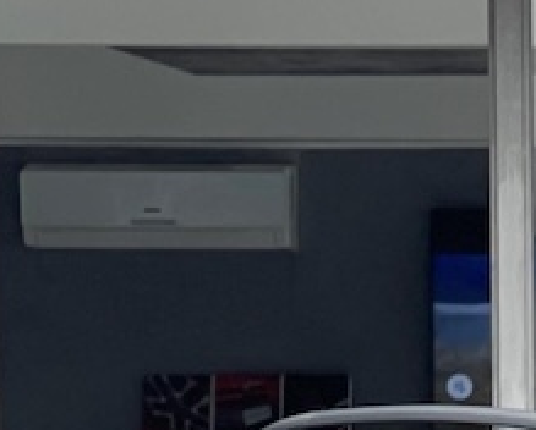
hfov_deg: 5.3
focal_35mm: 355
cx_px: 1044
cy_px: 983
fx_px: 5642
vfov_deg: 4.3
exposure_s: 1/374
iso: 32
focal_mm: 7.5
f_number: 2.2
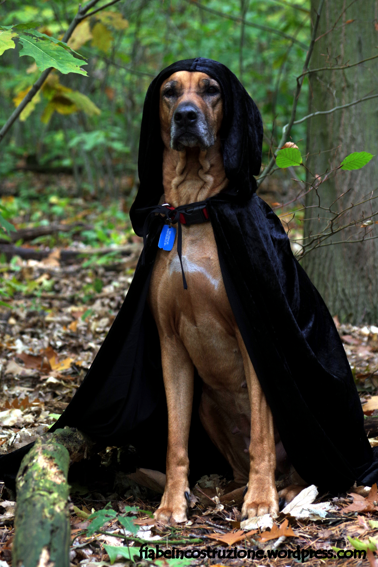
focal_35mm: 142
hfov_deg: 9.7
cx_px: 189
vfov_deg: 14.4
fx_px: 2236
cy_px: 284
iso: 400
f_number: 6.3
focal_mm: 95
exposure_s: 1/60
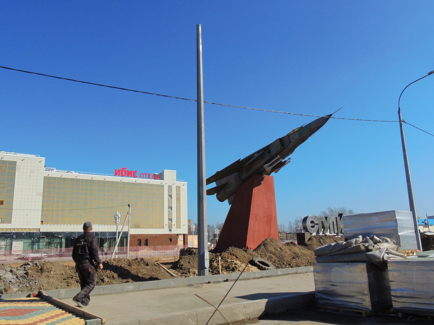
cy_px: 162
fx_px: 376
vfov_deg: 46.8
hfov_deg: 60.0
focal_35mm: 30
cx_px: 217
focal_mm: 5.3
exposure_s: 1/1250
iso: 400
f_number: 6.9
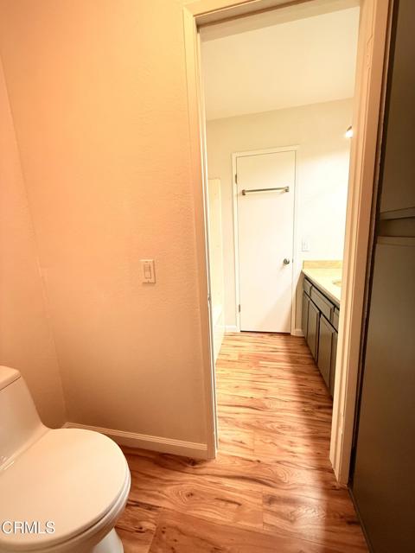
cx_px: 208
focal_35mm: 14
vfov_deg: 102.1
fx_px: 224
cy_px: 276
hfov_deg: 85.7
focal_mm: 2.22
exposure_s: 1/60
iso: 500
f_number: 2.2
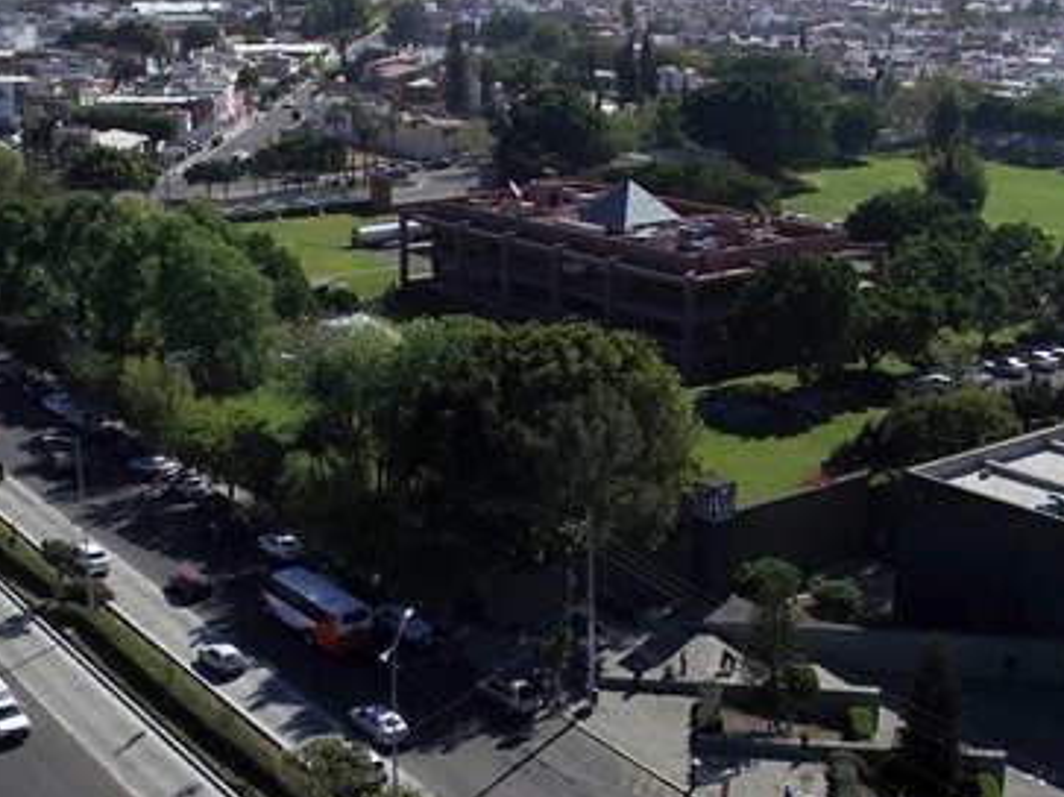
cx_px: 503
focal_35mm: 55
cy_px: 476
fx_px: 1690
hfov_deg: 34.9
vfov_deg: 26.5
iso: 100
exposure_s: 1/2500
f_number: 2.8
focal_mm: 3.61
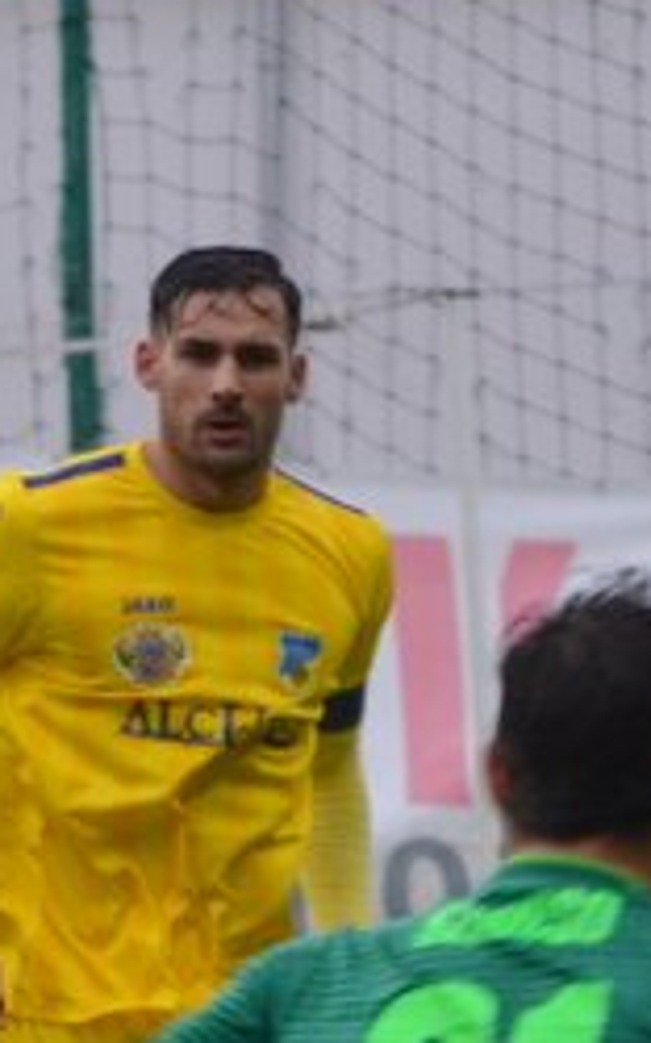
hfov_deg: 1.6
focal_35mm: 821
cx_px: -255
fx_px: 23333
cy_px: 1078
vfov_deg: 2.6
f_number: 7.1
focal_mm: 112
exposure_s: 1/200
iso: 500
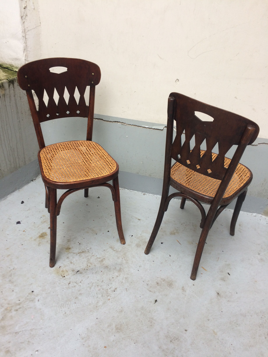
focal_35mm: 29
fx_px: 299
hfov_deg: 48.2
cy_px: 178
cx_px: 134
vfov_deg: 61.7
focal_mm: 4.15
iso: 32
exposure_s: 1/50
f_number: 2.2
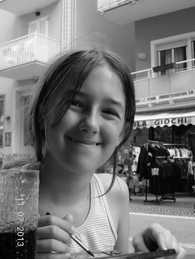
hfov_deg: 29.1
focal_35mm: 50
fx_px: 375
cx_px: 98
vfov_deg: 38.2
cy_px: 130
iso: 320
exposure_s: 1/125
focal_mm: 9
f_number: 3.7
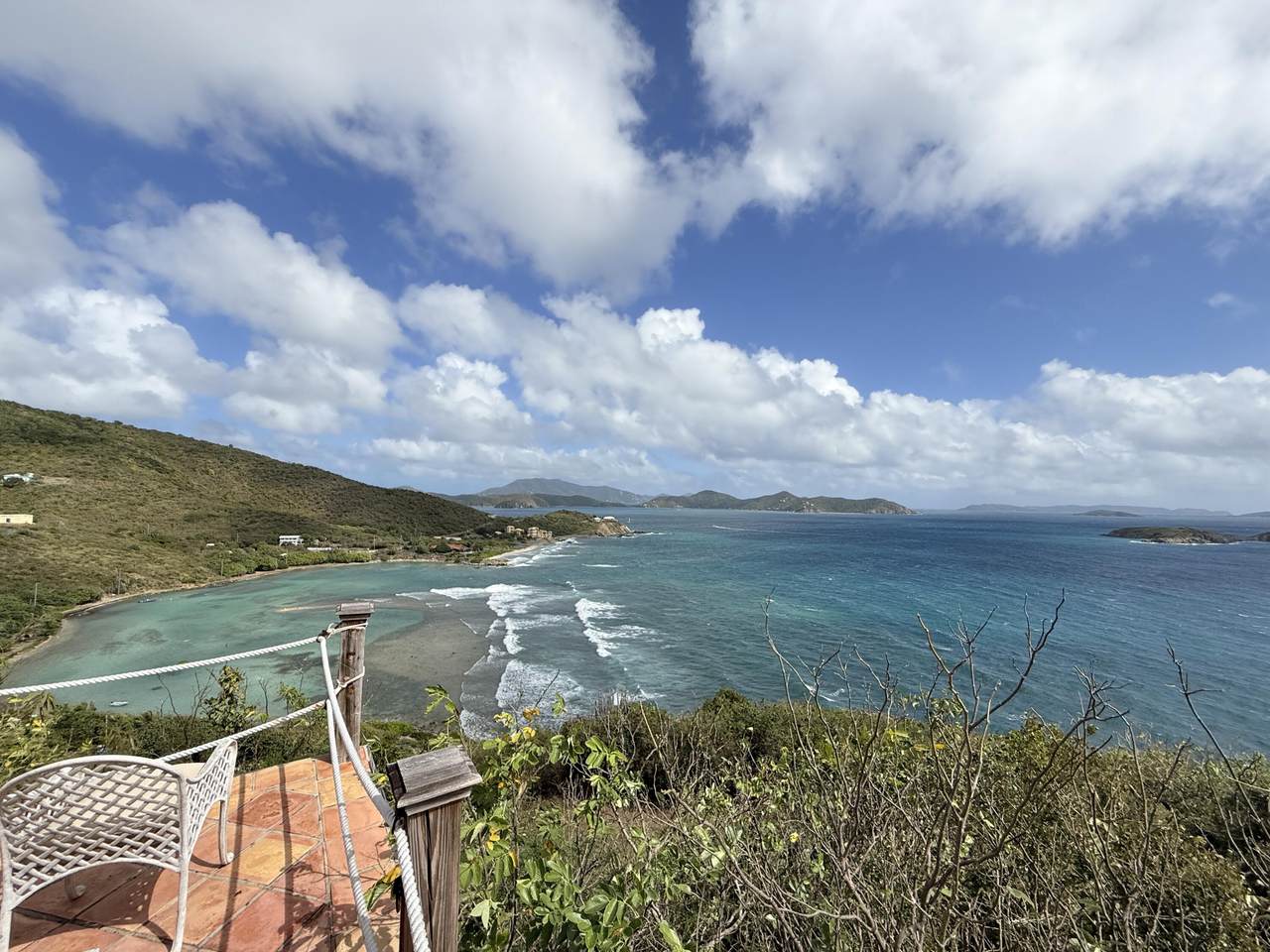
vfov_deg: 85.7
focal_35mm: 14
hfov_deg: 102.1
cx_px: 635
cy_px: 476
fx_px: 514
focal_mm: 2.22
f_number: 2.2
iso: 50
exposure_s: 1/4149
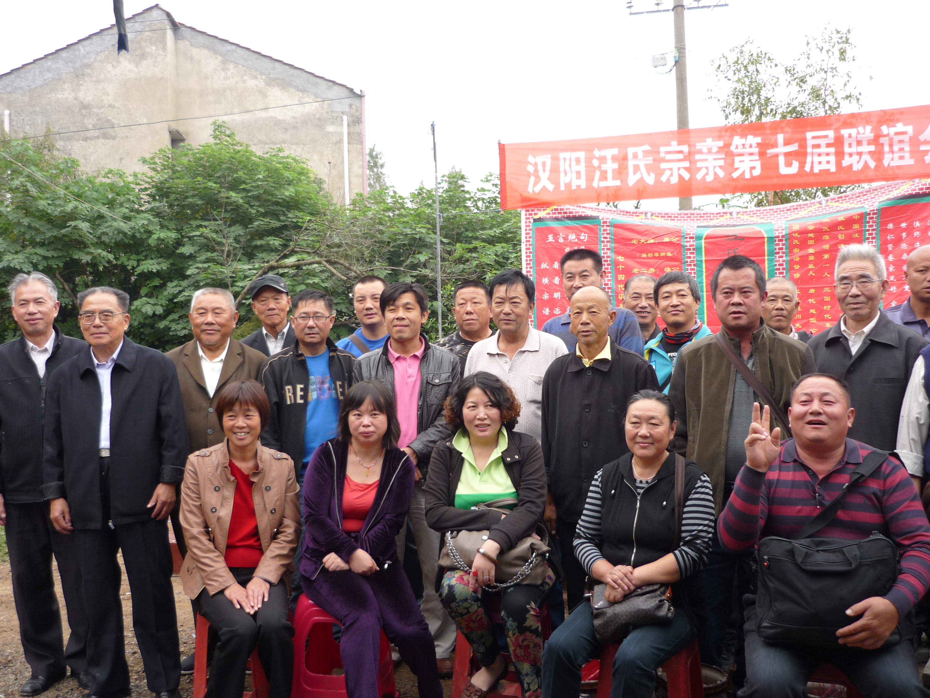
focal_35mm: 33
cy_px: 349
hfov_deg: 55.4
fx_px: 887
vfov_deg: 42.9
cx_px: 465
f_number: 2.8
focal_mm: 5.5
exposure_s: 1/100
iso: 100
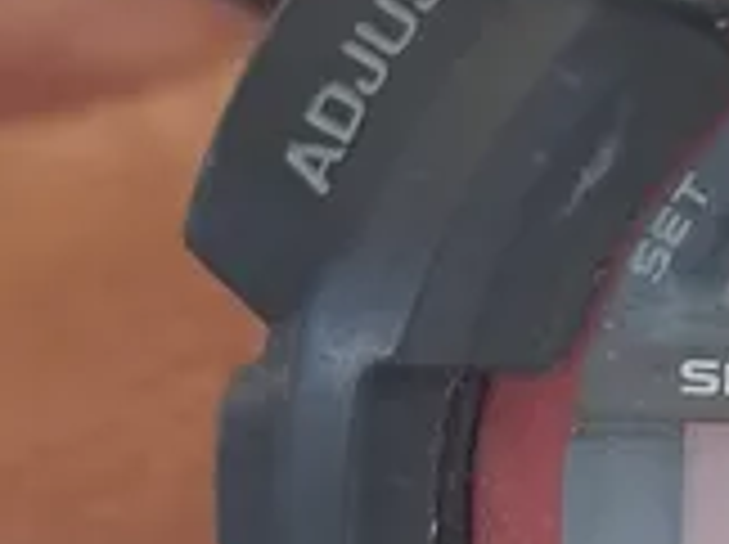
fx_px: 2082
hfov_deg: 15.8
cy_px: 652
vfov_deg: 14.4
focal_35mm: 99
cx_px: 1436
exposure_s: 1/50
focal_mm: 4.65
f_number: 1.8
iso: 80
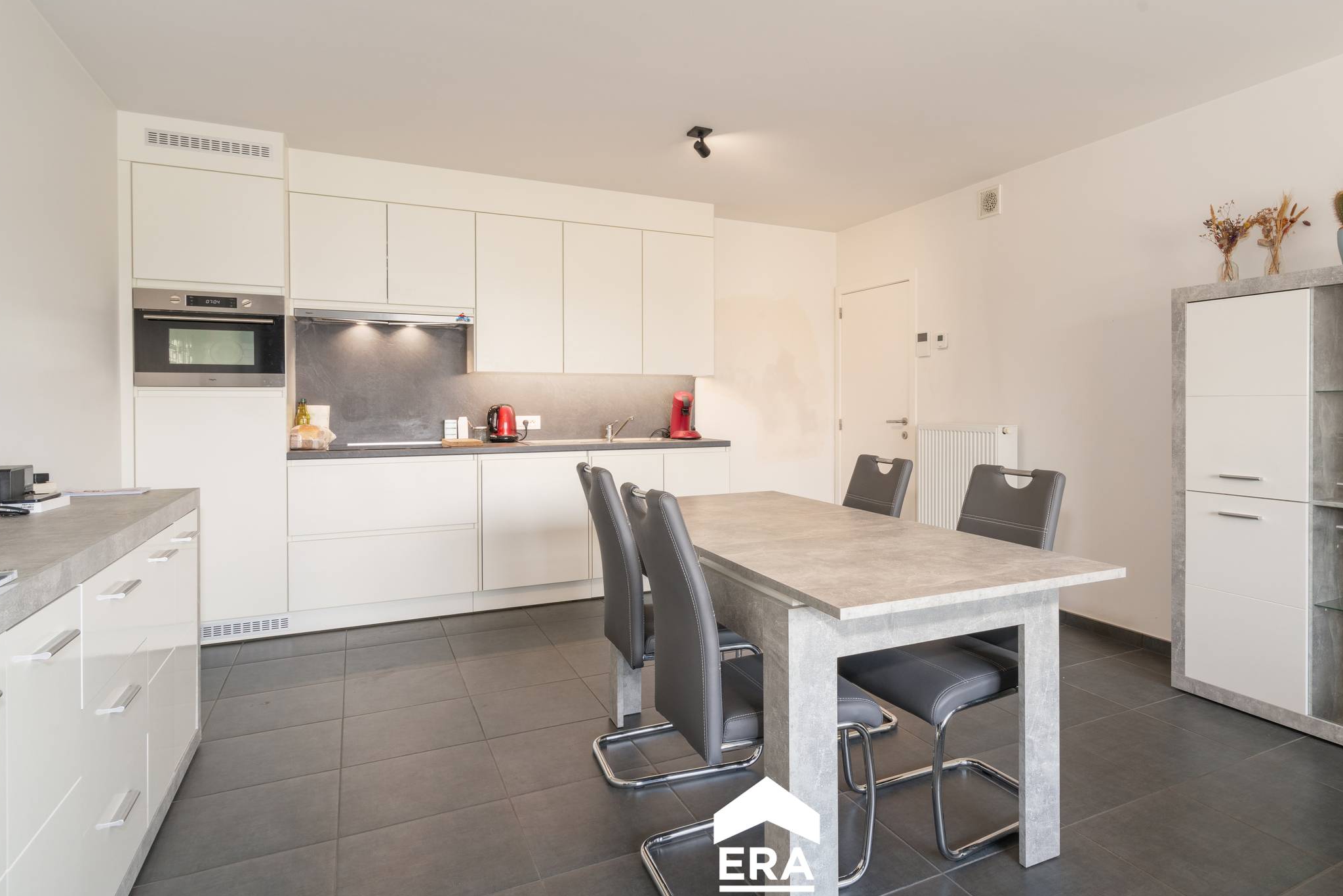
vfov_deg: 61.9
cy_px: 418
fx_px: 746
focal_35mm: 20
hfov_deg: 83.5
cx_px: 767
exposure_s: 1/2.5
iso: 250
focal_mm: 16
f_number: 11
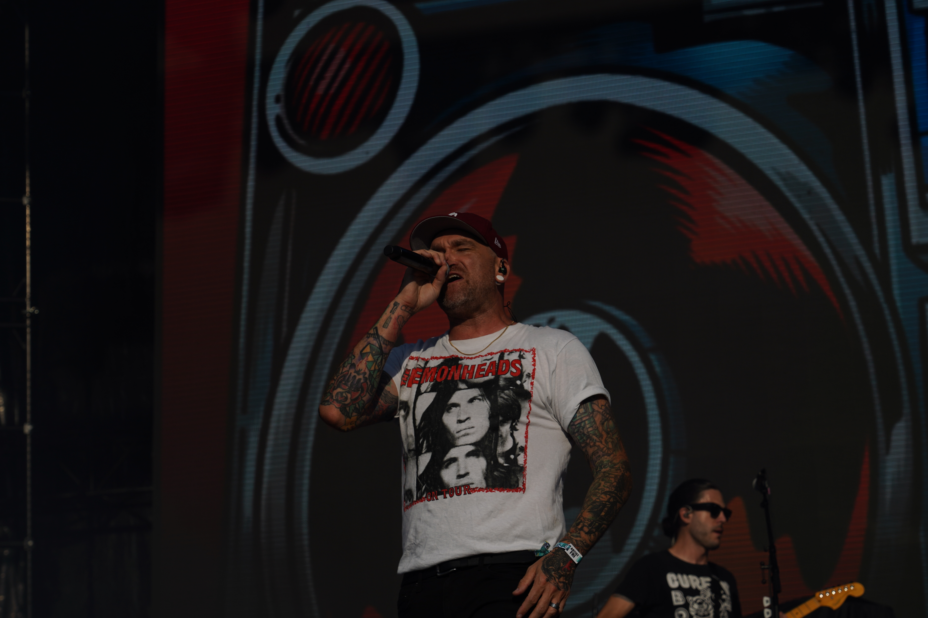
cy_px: 309
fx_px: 2681
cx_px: 464
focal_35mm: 104
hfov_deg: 19.6
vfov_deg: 13.2
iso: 100
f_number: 8
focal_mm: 104
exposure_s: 1/1600
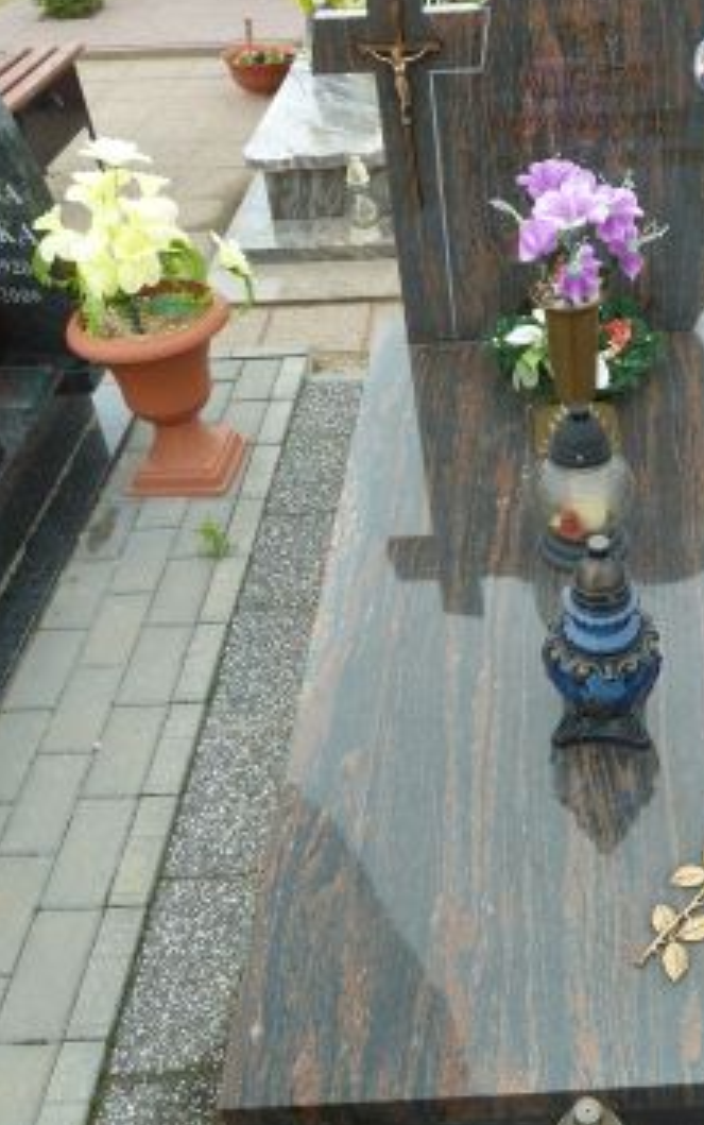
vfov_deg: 53.8
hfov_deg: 34.3
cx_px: 561
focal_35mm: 36
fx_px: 1104
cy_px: 484
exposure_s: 1/100
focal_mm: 4.1
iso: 80
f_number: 3.5
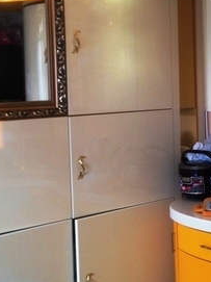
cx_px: 158
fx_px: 594
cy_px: 122
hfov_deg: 20.0
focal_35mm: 73
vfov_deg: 26.7
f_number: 2.4
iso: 50
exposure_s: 1/24
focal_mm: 4.12
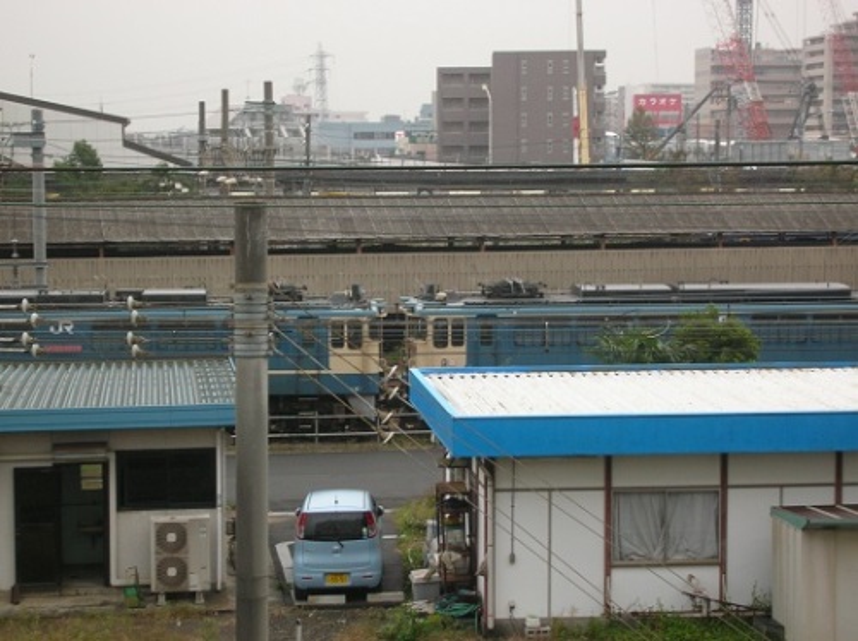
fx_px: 2031
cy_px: 320
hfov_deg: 23.9
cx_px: 429
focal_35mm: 82
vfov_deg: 18.0
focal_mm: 13.7
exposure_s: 1/24.1
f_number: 4.2
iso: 50
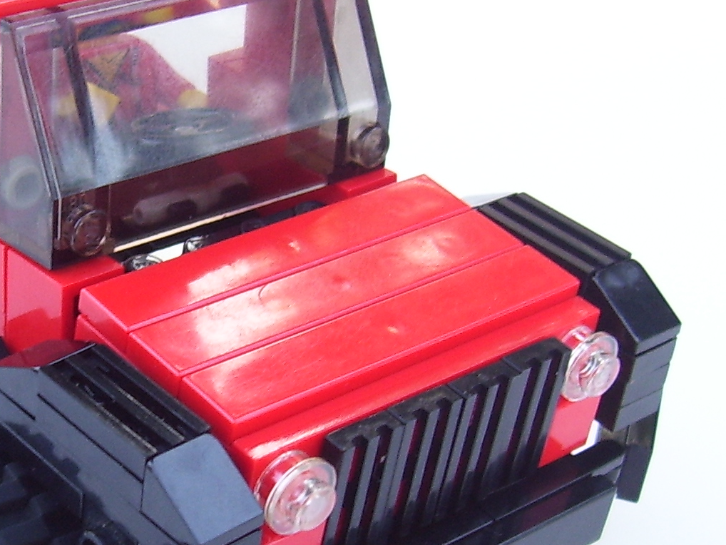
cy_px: 280
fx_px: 1804
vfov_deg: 17.2
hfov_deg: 22.2
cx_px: 64
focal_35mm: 86
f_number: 2.7
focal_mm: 5.6
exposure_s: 1/60
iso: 80
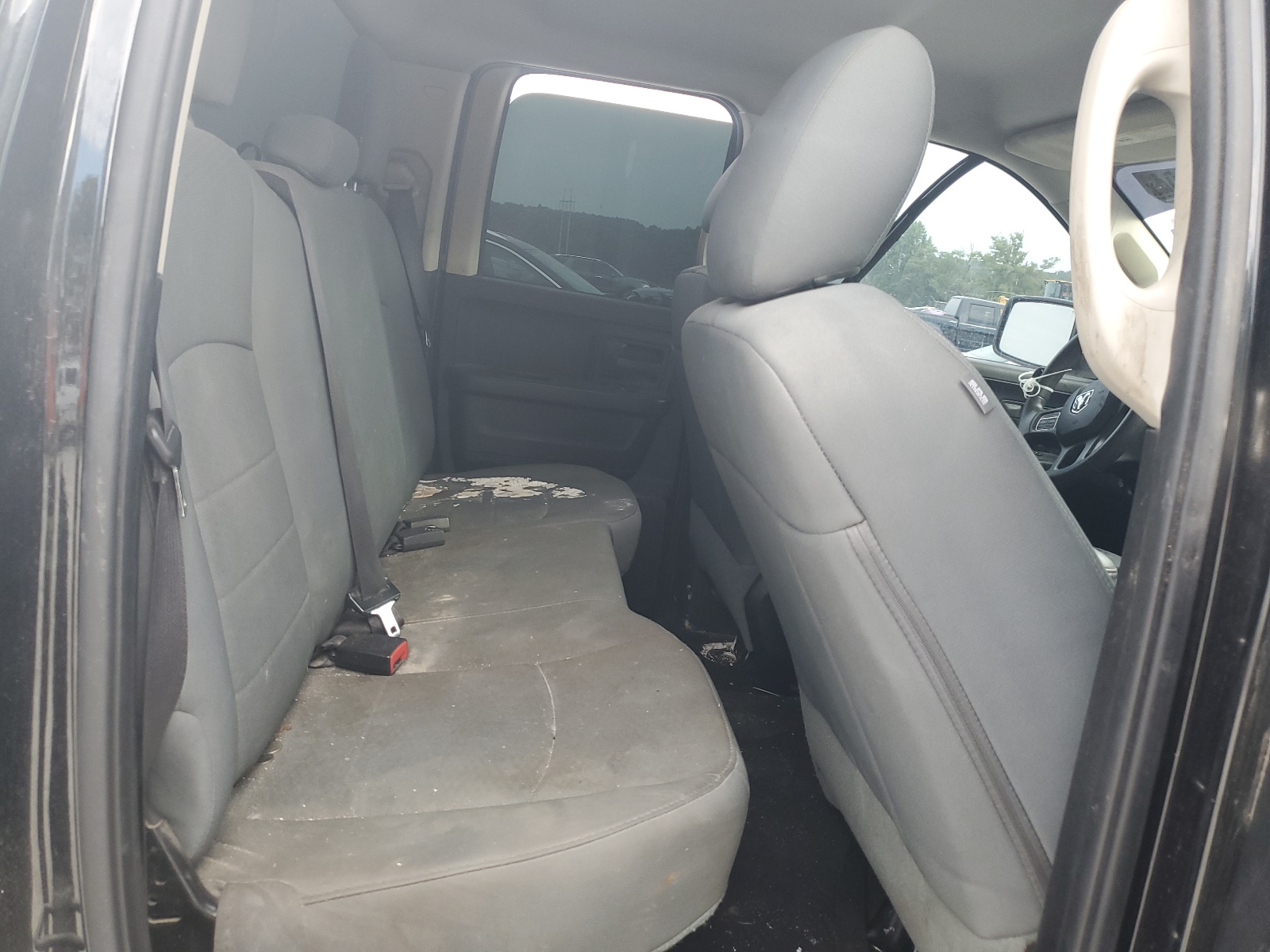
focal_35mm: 26
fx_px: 954
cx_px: 635
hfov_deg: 67.3
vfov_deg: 53.1
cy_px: 476
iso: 61
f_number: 1.5
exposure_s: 1/120
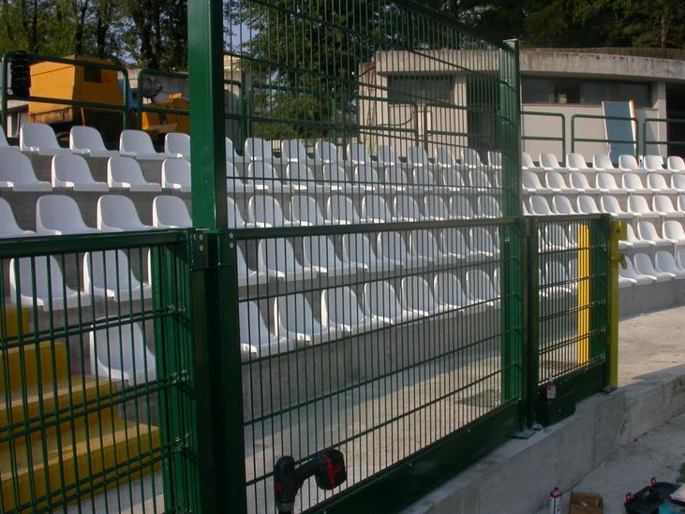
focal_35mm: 39
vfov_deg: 36.8
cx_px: 347
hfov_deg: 47.8
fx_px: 772
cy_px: 251
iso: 100
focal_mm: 7.85
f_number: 7.5
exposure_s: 1/439
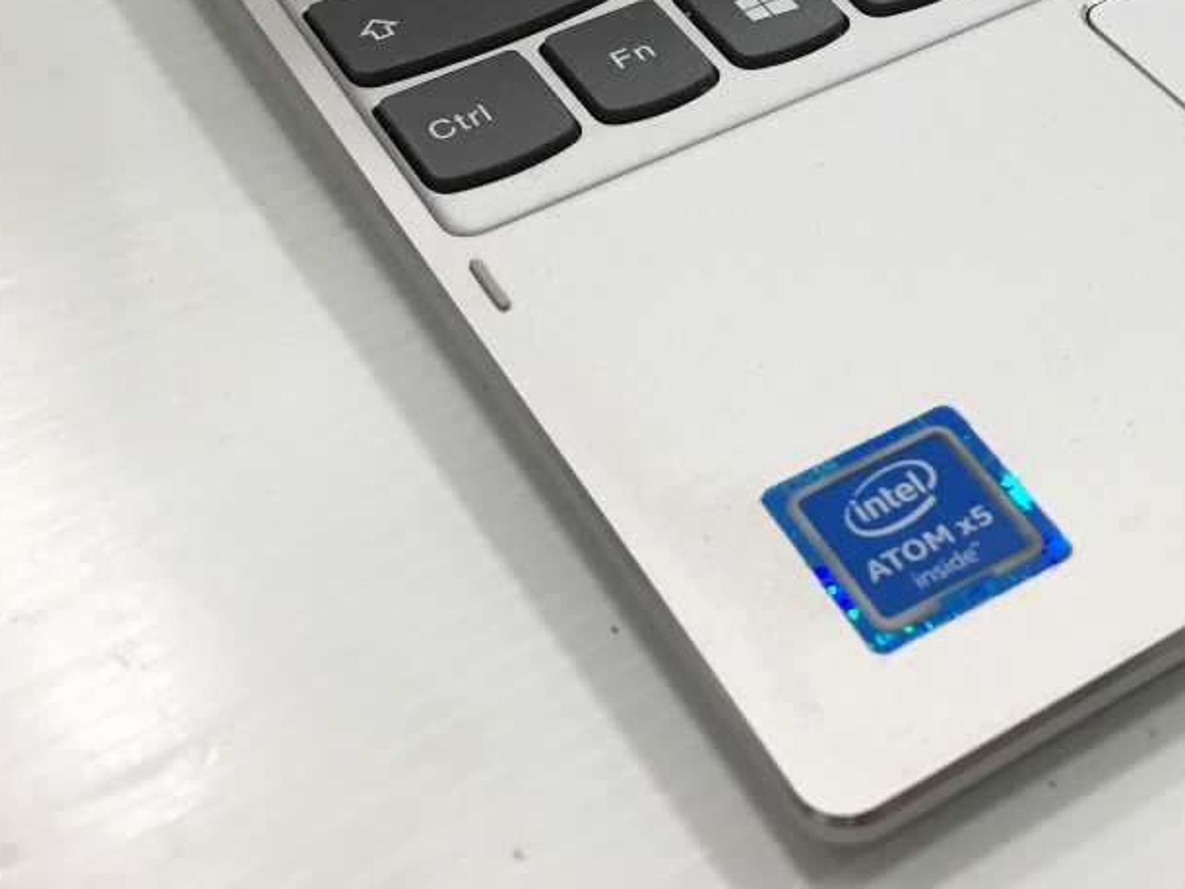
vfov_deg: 23.1
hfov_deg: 30.7
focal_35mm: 62
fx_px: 2122
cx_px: 881
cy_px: 100
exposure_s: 1/33
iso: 50
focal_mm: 4.15
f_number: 2.2
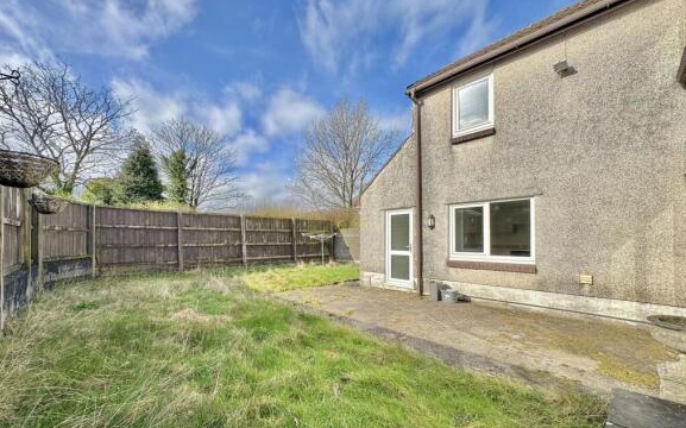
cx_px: 344
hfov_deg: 101.5
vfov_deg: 74.5
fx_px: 280
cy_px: 237
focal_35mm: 15
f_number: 2.2
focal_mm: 2.22
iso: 50
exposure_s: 1/525
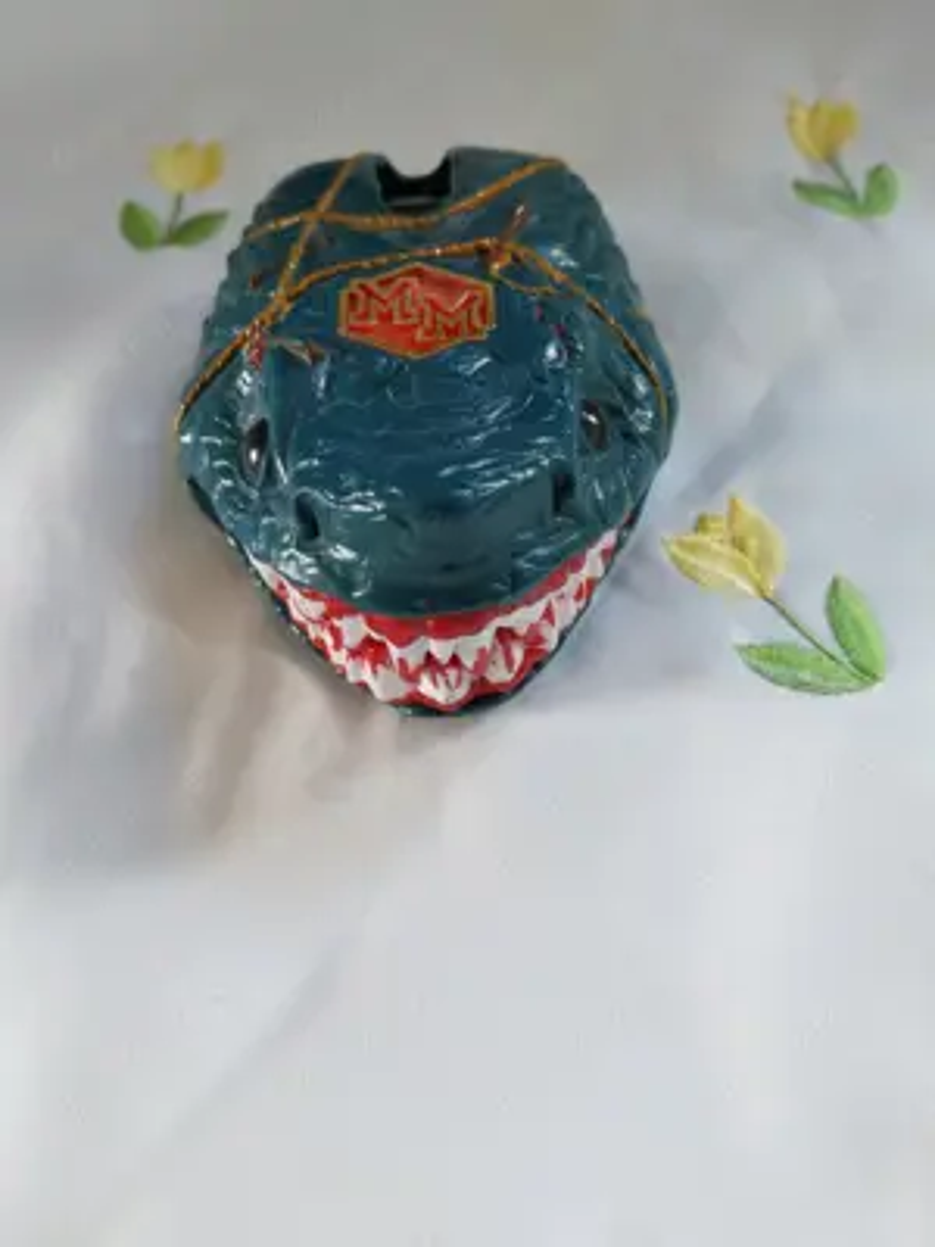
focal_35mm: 26
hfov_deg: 53.1
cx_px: 468
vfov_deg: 67.3
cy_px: 624
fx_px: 936
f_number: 1.8
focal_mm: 4
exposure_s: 1/50
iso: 100
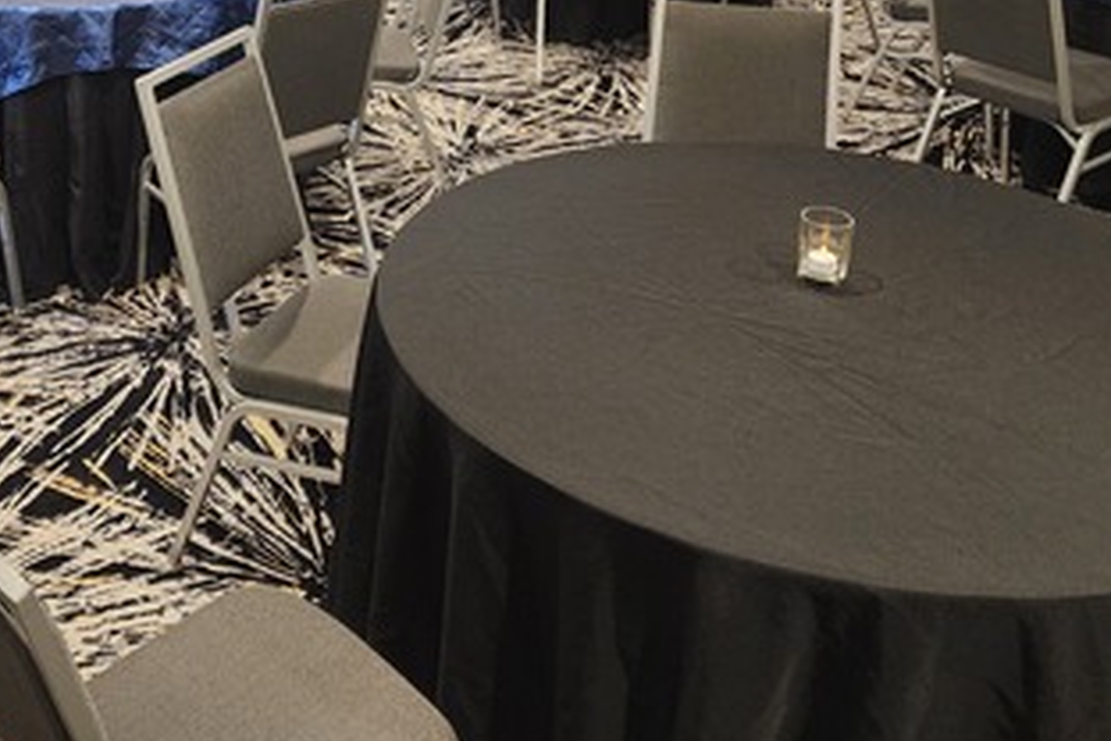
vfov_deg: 27.3
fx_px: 1420
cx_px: 288
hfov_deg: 41.6
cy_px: -32
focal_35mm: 46
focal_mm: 6.4
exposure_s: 1/60
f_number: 1.8
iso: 640
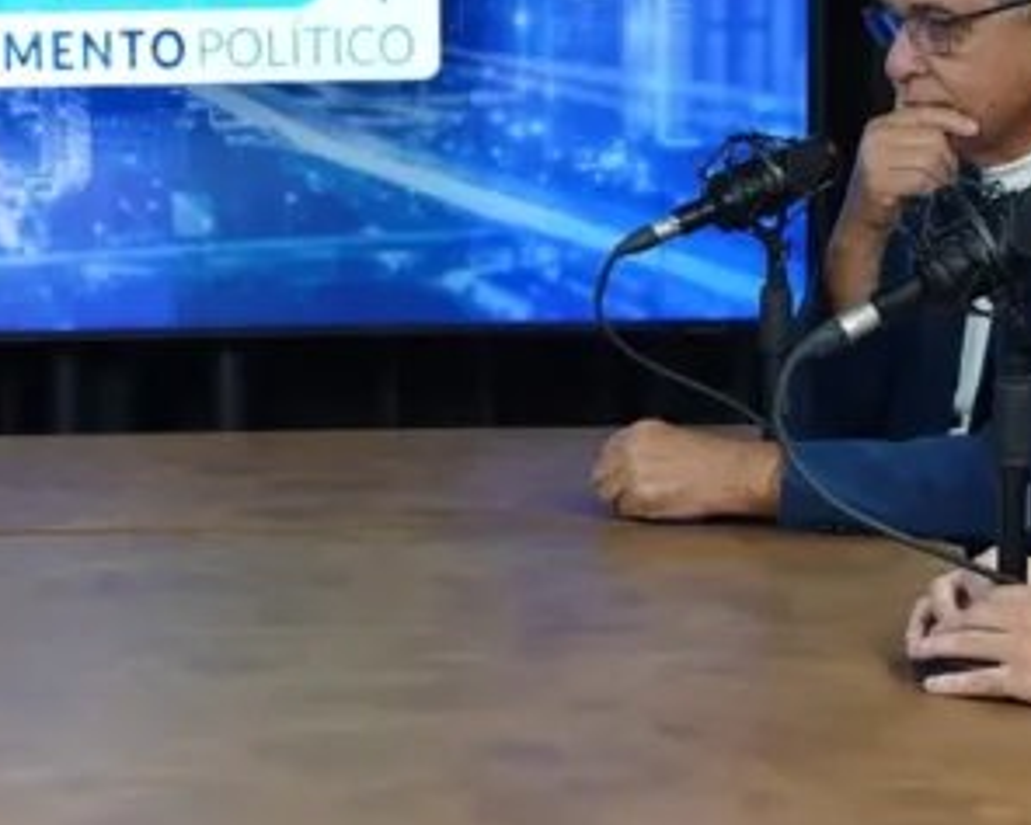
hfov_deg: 18.2
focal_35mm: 105
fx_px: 3204
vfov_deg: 14.7
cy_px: 266
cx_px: 247
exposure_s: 1/60
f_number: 2.8
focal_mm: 32.3
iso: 320
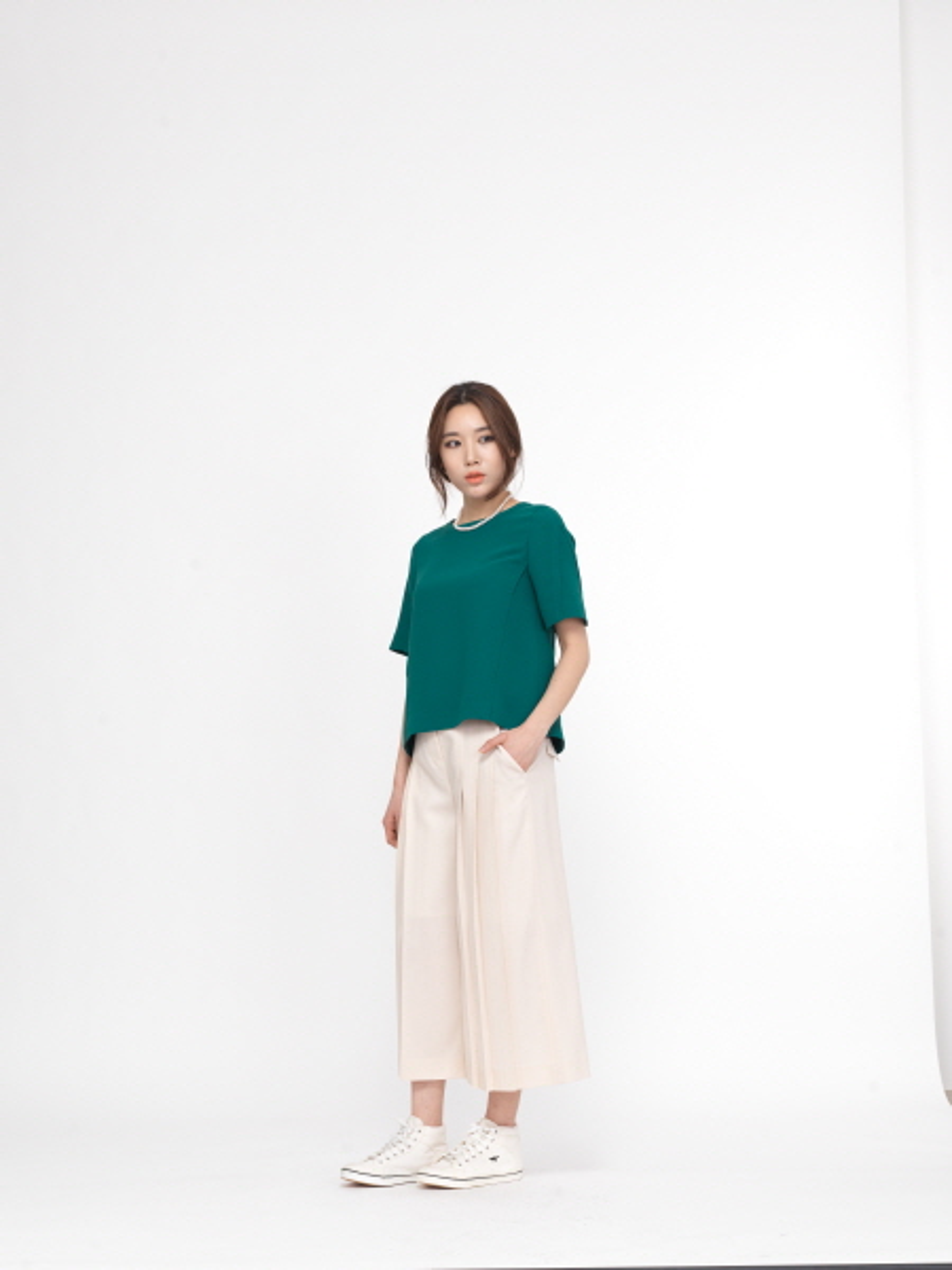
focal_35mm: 62
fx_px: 2273
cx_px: 476
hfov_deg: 23.7
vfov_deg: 31.2
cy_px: 635
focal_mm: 80
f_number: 9
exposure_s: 1/250
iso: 100
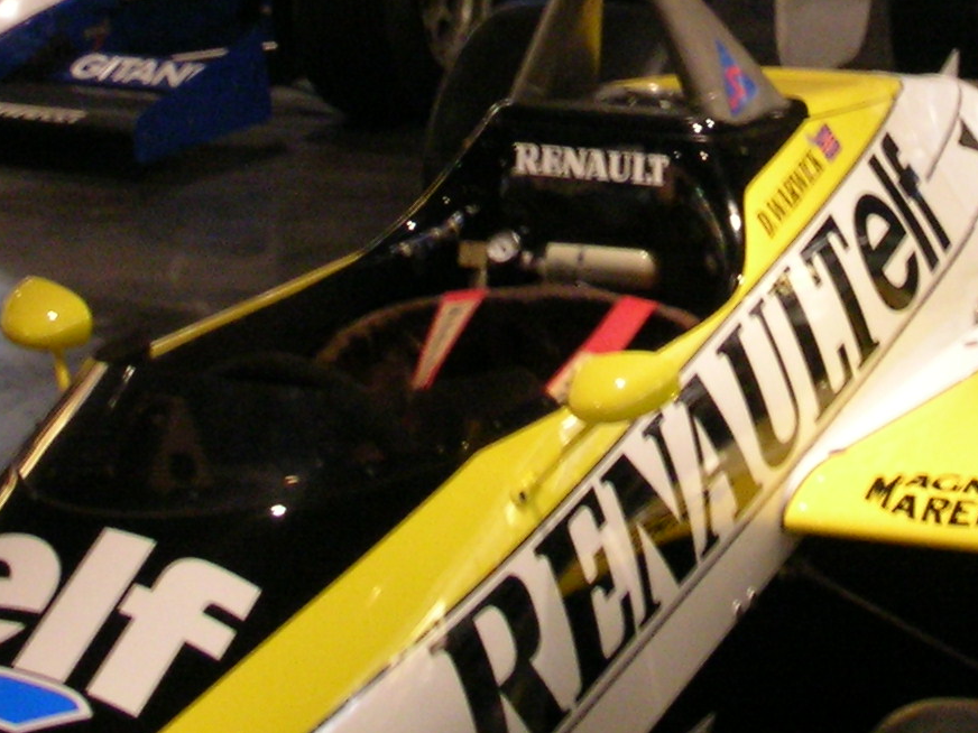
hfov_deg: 18.8
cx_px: 671
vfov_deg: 13.8
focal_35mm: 104
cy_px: -134
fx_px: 2938
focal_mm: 5.8
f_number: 3
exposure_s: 1/3.2
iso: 200
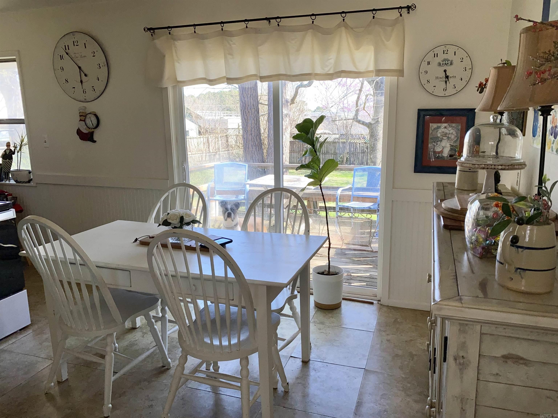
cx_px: 279
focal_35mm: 26
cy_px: 209
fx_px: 419
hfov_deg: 67.3
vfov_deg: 53.1
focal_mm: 4.25
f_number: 1.8
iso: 32
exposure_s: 1/332
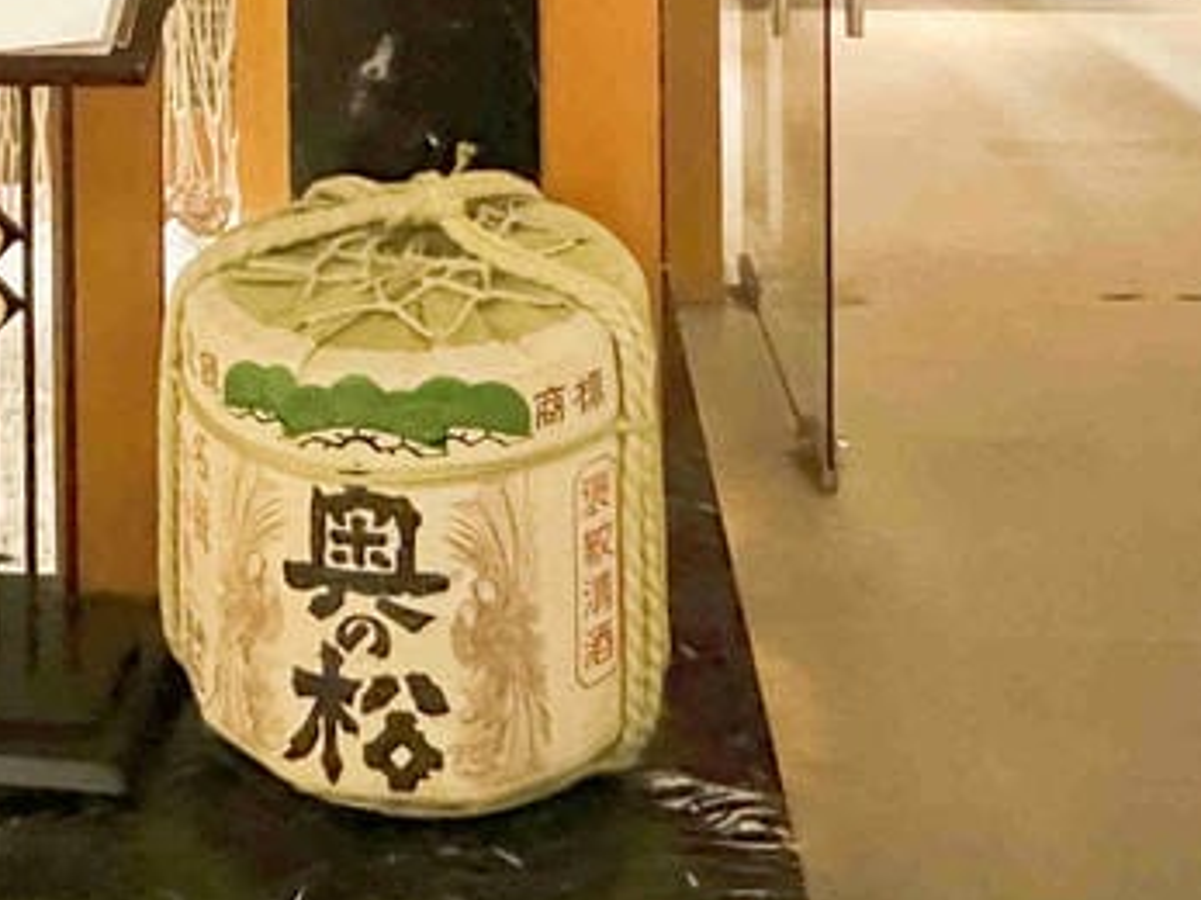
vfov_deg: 26.4
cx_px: 395
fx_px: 1561
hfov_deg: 41.5
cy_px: -325
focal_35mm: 45
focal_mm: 1.57
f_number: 1.8
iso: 1000
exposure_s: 1/60
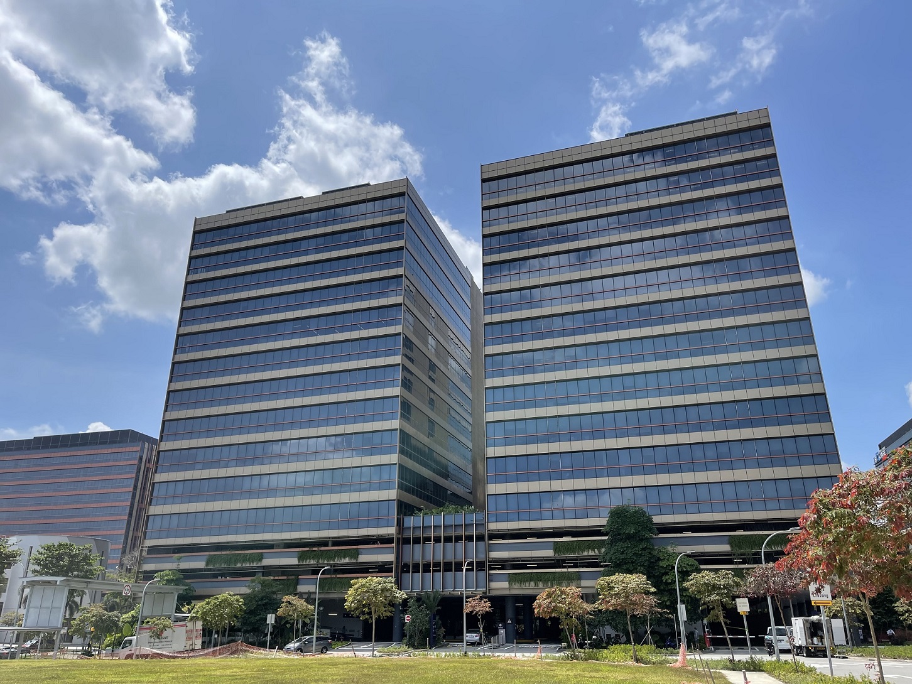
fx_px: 685
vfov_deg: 53.1
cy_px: 342
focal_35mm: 26
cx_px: 456
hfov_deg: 67.3
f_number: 1.6
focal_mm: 5.1
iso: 32
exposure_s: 1/5618
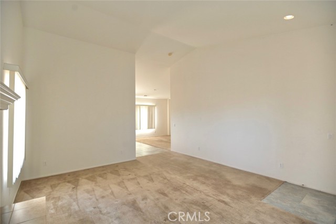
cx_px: 168
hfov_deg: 93.3
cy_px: 112
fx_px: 159
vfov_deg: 70.5
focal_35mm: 17
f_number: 4
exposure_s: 1/100
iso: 1000
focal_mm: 17
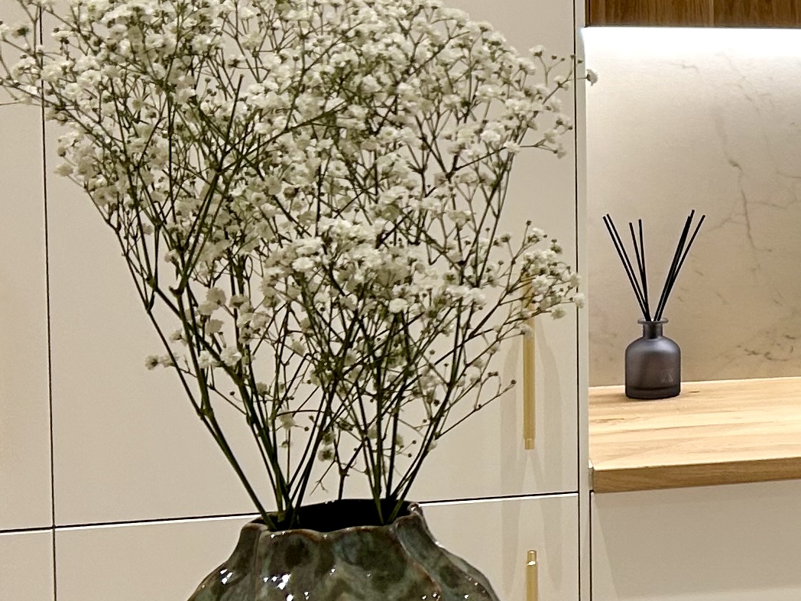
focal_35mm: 100
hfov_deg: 17.5
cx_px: 1232
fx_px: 2314
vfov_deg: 14.7
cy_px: 148
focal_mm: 5.7
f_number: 1.5
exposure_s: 1/50
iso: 80
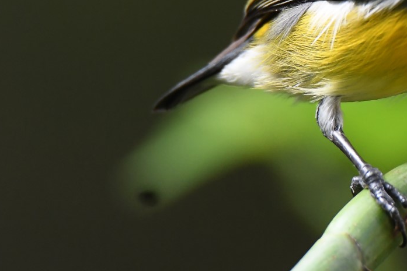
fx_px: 23655
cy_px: 3
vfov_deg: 0.7
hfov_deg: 1.0
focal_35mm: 2092
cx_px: 335
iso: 2000
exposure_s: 1/500
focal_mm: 600
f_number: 6.3
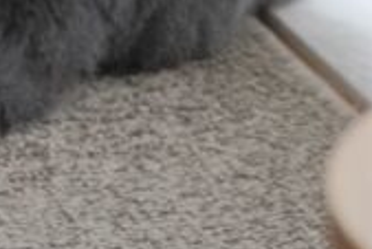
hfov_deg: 6.4
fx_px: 3320
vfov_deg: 4.2
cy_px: -345
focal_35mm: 321
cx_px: 203
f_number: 3.2
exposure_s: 1/100
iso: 320
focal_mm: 35
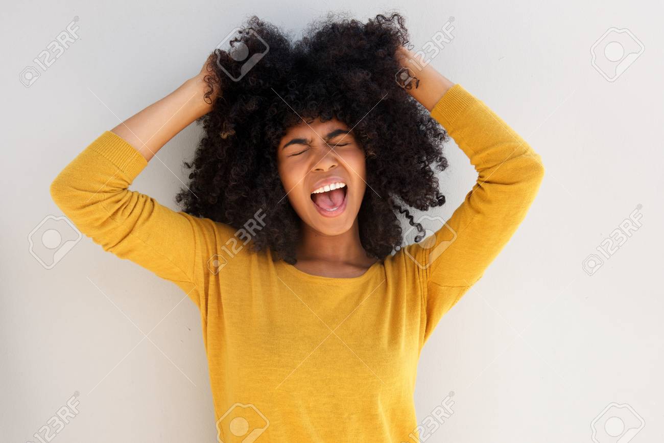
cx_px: 332
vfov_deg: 27.0
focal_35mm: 50
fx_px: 922
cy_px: 222
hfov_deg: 39.6
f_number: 8
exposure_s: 1/250
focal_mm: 50
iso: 640
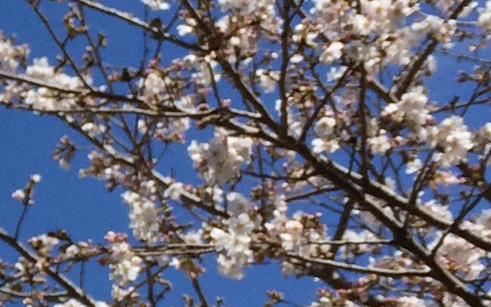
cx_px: -444
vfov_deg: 7.9
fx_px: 2208
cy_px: 269
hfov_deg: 11.6
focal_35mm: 165
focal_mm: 4.15
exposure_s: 1/3597
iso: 32
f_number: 2.2
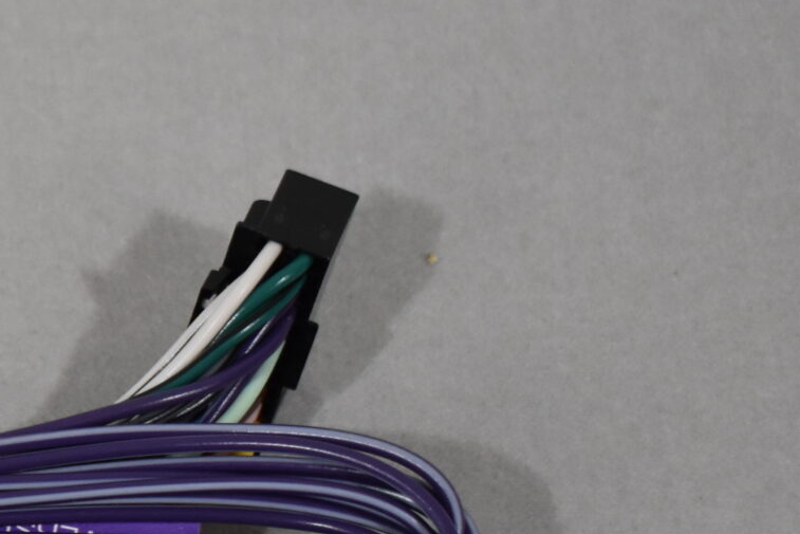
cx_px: -516
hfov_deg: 9.3
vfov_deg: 6.4
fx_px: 4734
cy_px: 627
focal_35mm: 213
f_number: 5
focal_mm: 42
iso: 800
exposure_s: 1/250
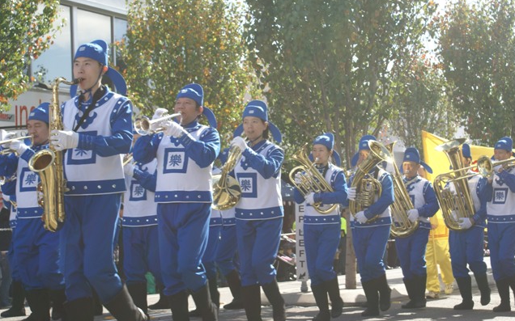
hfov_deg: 26.8
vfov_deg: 16.9
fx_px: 1080
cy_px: 158
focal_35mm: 77
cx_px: 258
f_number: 8
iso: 100
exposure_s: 1/125
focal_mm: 50
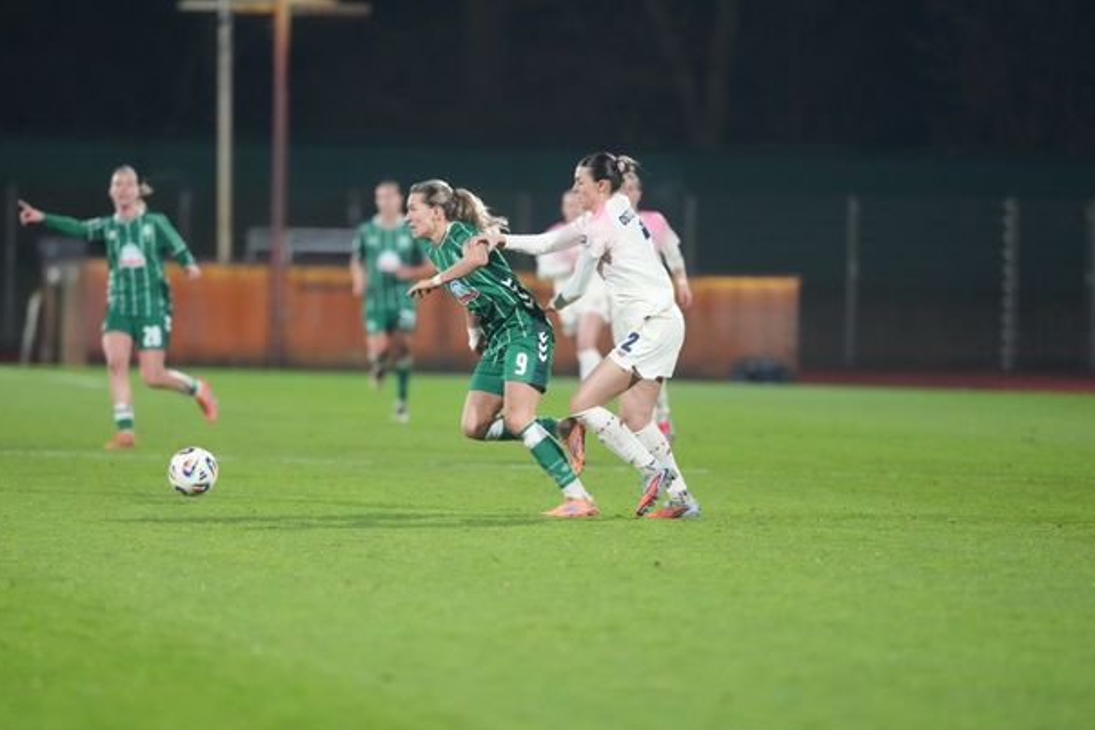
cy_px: 347
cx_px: 498
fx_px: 10888
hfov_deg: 5.8
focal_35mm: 358
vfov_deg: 3.8
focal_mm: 300
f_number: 2.8
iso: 5000
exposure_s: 1/1000
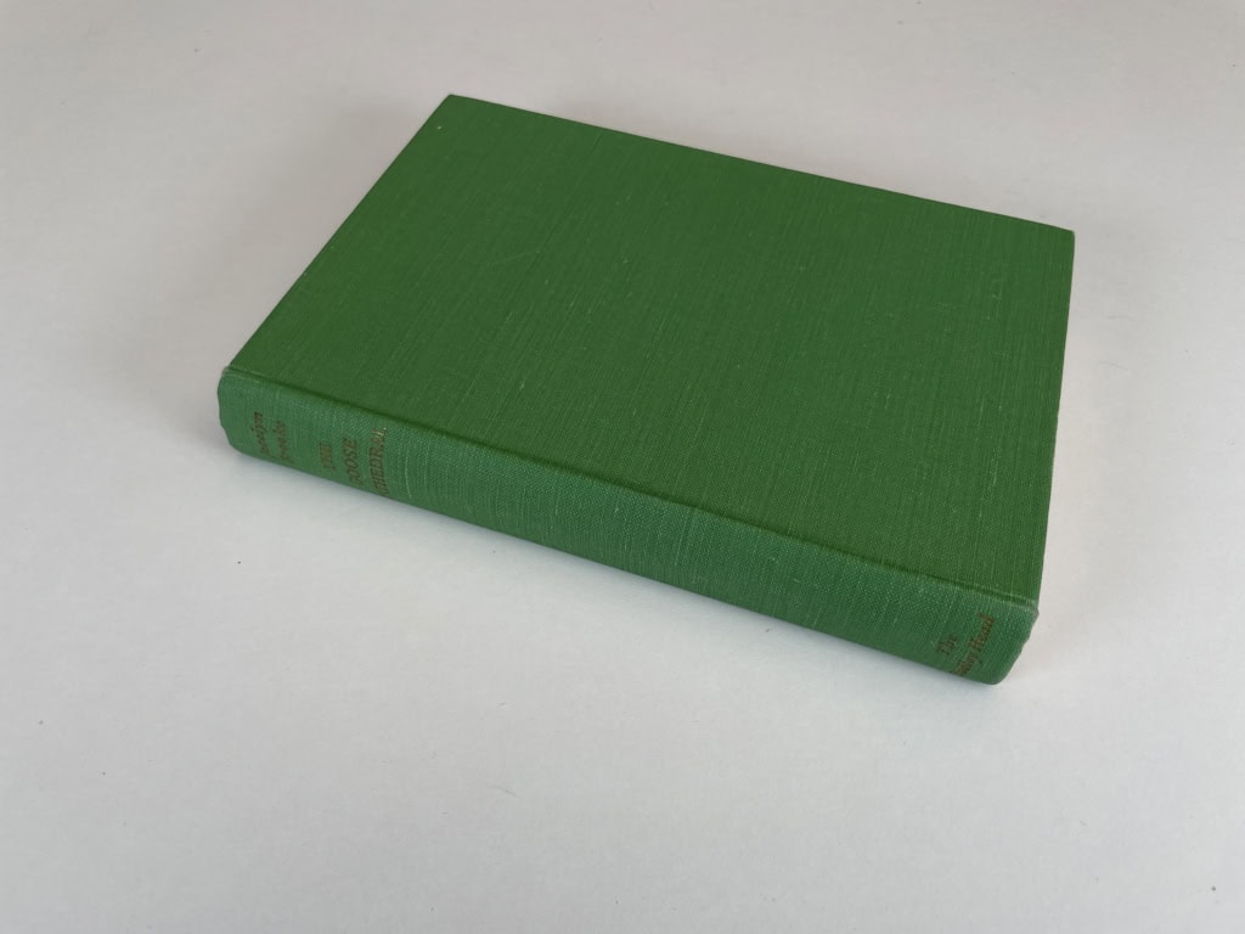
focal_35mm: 26
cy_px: 467
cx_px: 622
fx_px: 935
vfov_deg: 53.1
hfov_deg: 67.3
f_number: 1.6
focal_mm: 4.2
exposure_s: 1/167
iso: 32
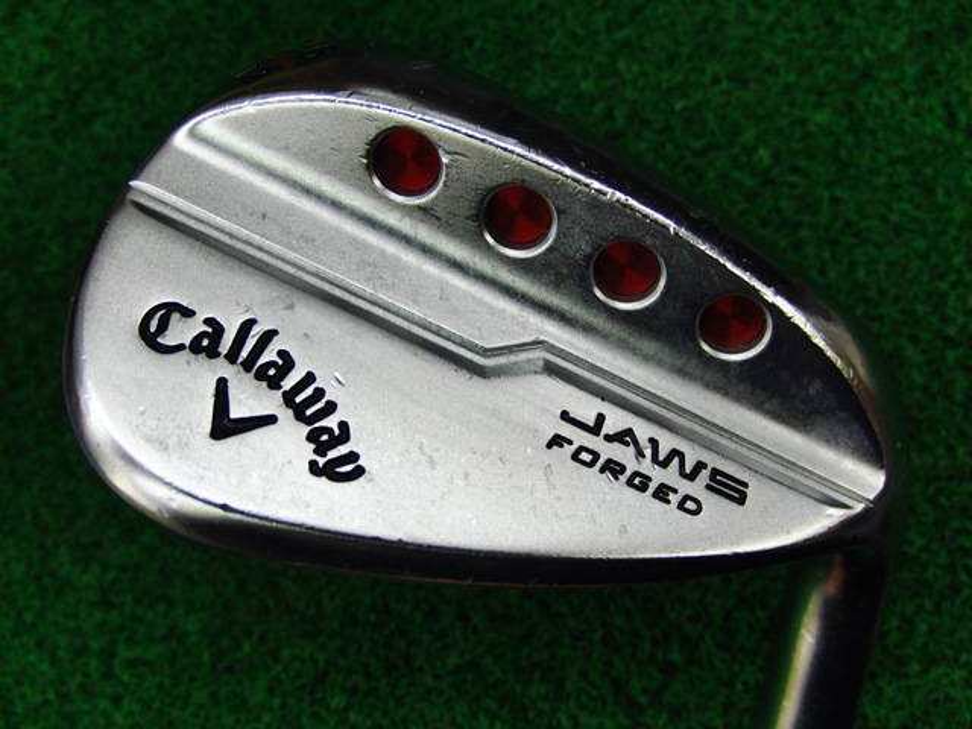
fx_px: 1039
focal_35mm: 37
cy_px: 364
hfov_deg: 50.1
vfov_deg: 38.7
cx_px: 486
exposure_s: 1/80
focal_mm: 6.42
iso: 160
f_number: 3.6
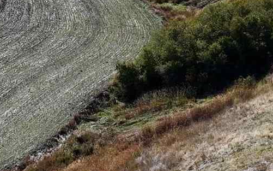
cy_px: 64
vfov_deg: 8.4
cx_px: 213
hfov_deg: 13.4
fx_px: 1161
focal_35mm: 156
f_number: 2.8
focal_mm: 12.29
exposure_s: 1/5000
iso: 230
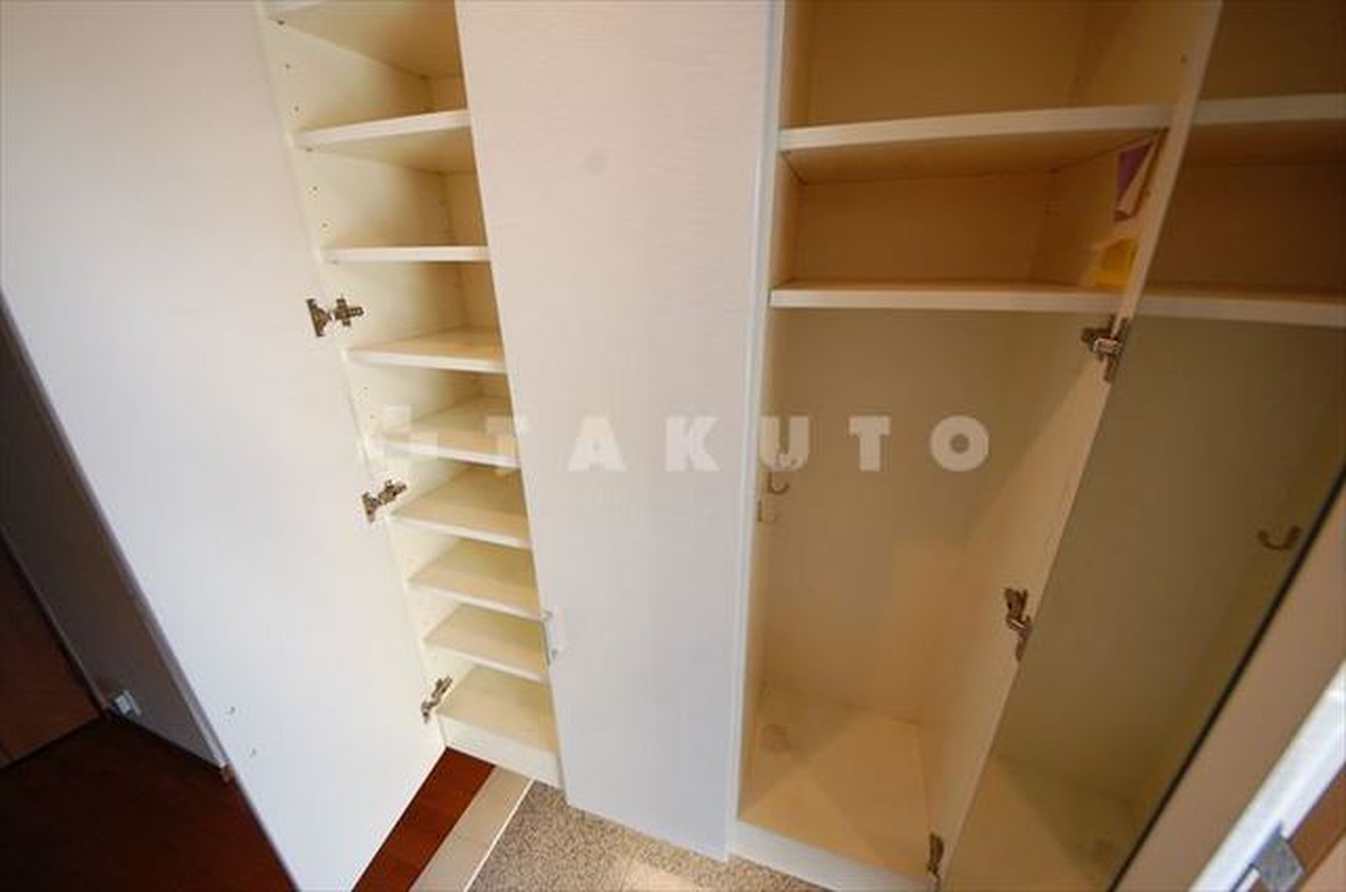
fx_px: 448
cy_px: 446
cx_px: 673
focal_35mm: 12
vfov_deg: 89.8
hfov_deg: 112.7
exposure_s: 1/100
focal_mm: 8
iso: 800
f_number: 5
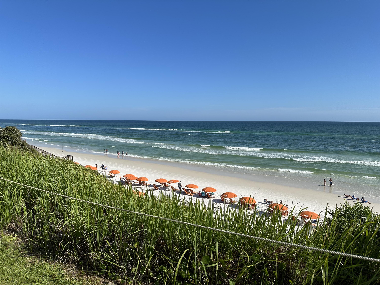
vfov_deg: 56.8
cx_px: 190
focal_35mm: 24
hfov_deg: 71.6
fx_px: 263
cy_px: 142
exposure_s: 1/6623
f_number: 1.78
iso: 80
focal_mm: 6.86
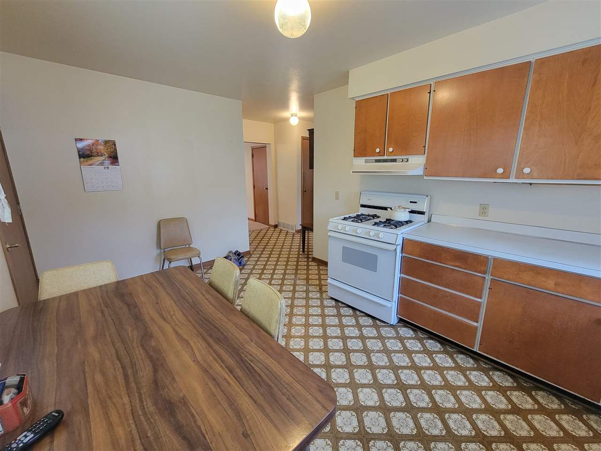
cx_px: 300
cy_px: 226
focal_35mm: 13
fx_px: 226
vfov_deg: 89.9
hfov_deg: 106.2
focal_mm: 2.2
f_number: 2.2
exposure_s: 1/60
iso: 400
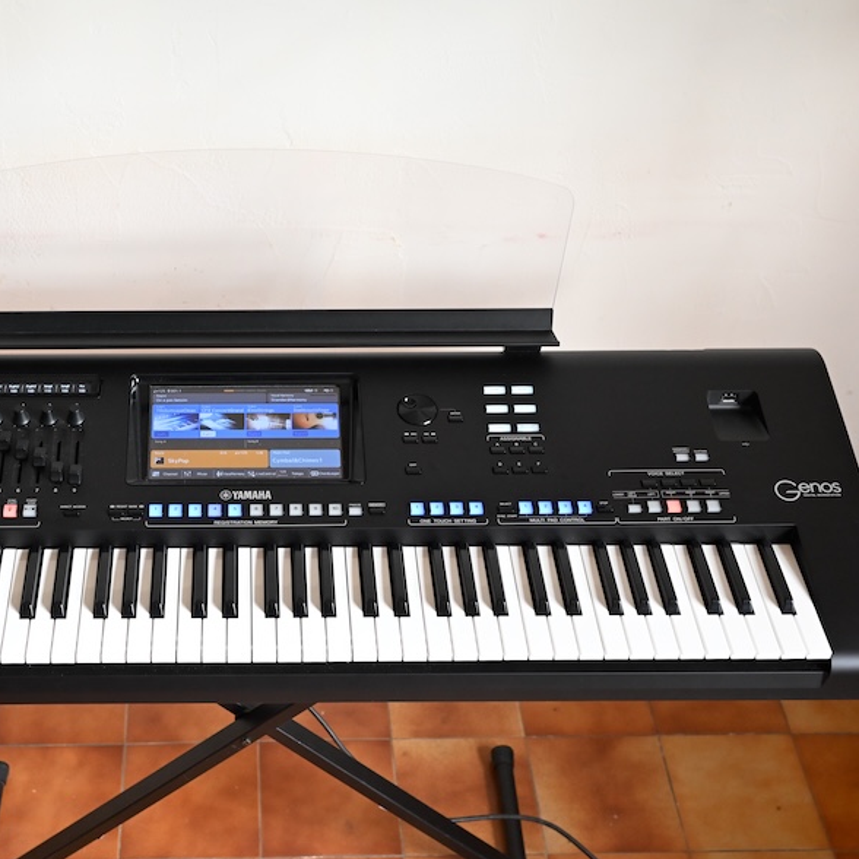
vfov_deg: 32.8
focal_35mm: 52
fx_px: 1460
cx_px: 256
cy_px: 437
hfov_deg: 32.4
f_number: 5.6
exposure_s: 1/125
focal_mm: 40
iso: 2500
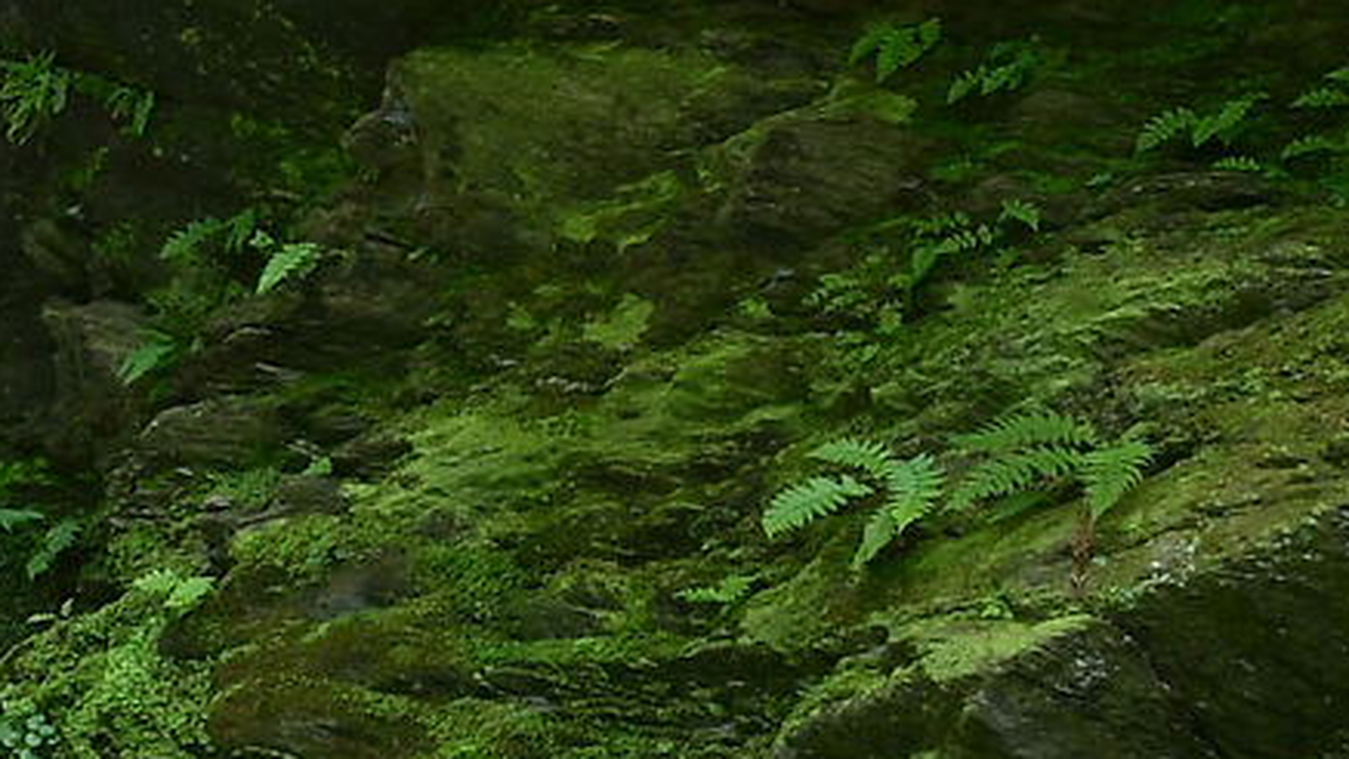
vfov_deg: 13.0
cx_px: -1942
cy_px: 713
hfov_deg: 14.5
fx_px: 3291
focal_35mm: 92
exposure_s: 1/2
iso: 100
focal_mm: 11
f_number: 8
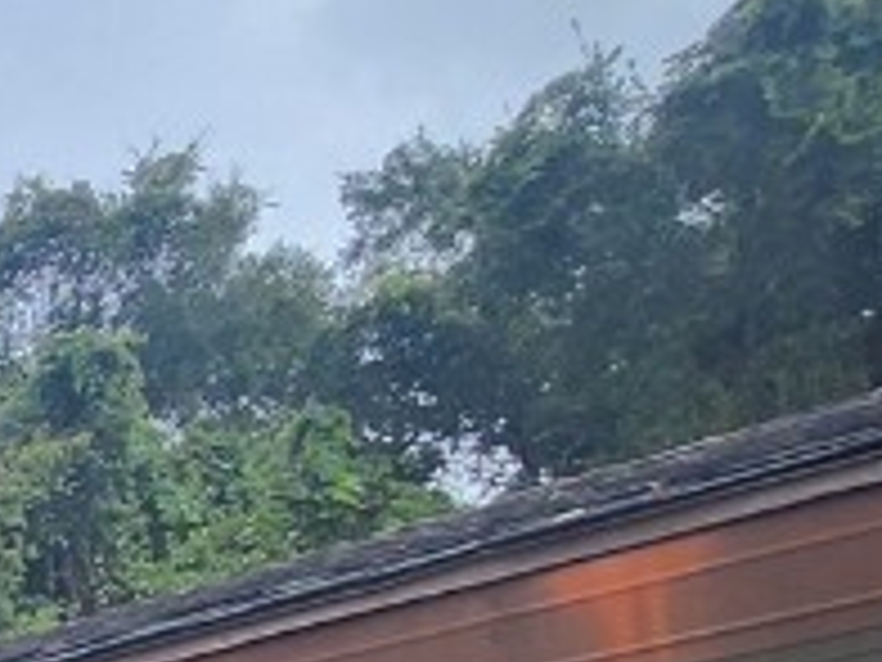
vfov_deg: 16.7
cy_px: 1297
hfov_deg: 18.0
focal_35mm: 68
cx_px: -932
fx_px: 1733
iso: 32
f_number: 2.2
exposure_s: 1/466
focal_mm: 1.7
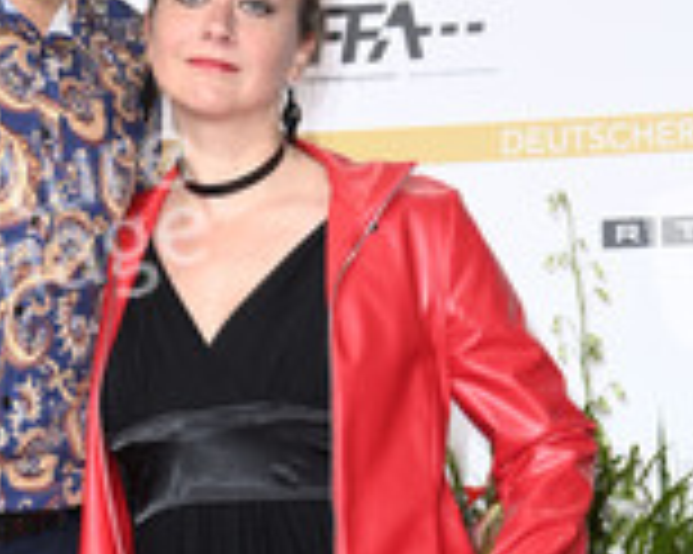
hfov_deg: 11.2
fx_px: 3505
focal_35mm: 171
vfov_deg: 9.0
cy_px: 464
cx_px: 108
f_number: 5.6
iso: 640
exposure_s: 1/250
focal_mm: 70
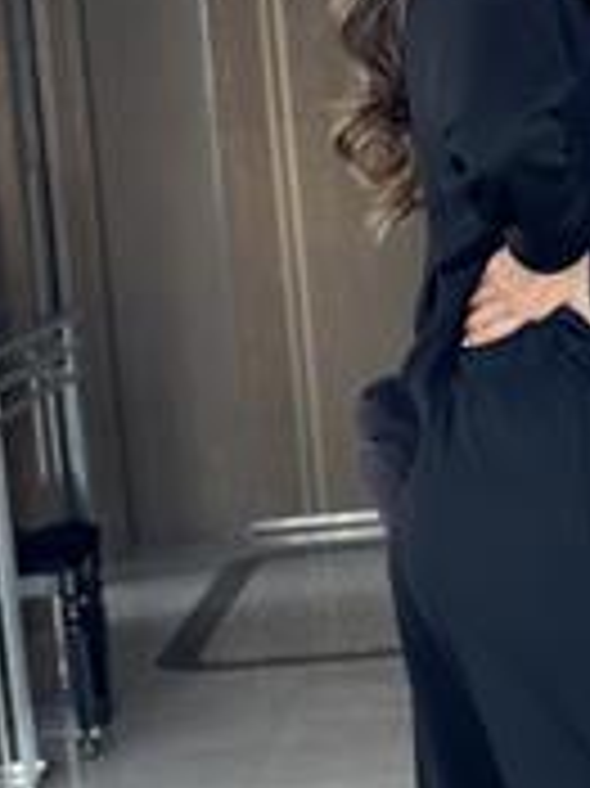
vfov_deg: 14.1
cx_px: 585
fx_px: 3163
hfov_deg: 10.6
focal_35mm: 139
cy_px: 603
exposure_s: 1/60
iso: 200
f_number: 1.78
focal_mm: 6.86
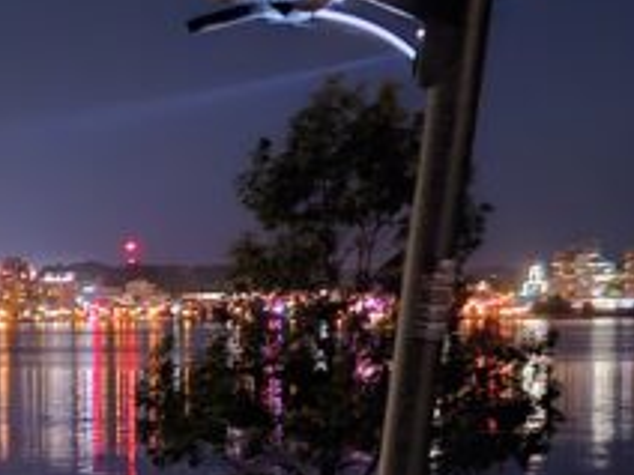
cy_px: 490
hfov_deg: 17.7
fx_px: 2033
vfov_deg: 13.1
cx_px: 212
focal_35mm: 111
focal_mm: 5.4
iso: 2000
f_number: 1.8
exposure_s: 1/7
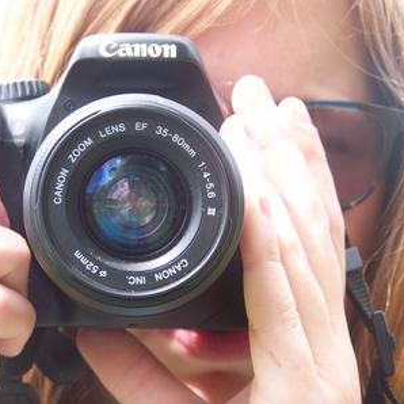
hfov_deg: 15.3
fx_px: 1505
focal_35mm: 114
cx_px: 157
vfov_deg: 15.3
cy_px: 202
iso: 64
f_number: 3.2
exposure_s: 1/60
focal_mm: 17.6
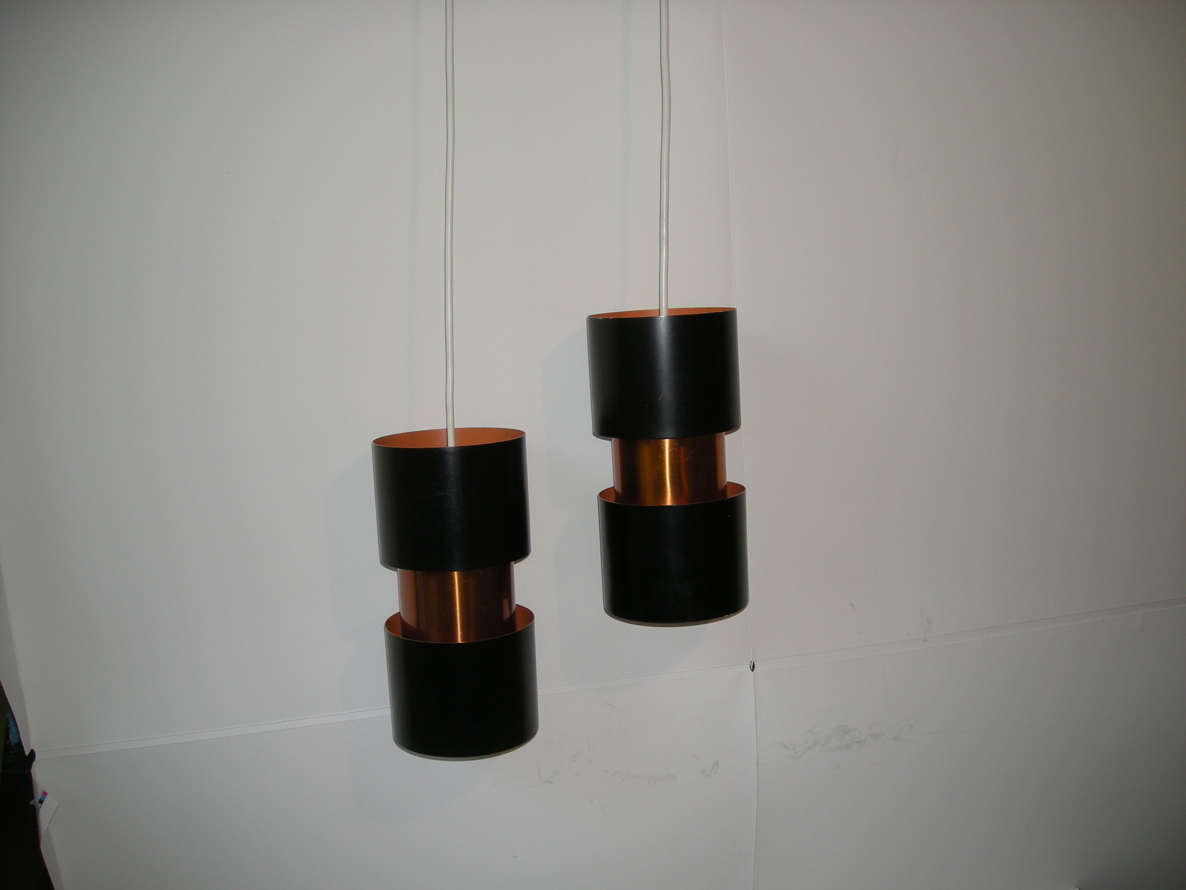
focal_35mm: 35
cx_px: 593
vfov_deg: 40.7
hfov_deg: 52.6
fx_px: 1199
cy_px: 445
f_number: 2.8
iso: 50
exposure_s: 1/55.2
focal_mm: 5.7
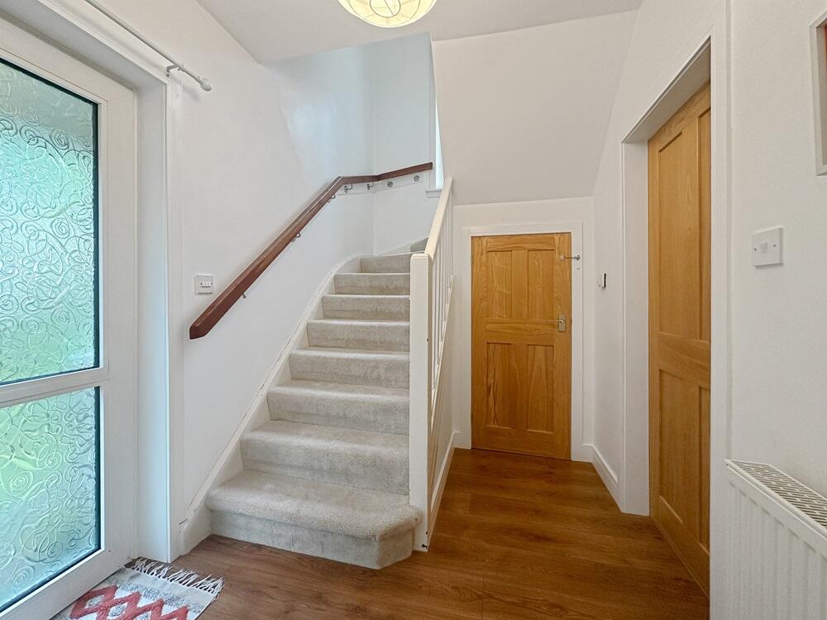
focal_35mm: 14
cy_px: 310
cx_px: 414
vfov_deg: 85.7
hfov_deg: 102.1
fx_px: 334
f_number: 2.2
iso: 160
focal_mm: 2.22
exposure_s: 1/100
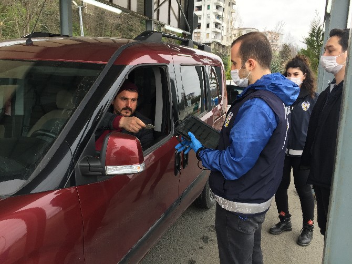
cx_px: 176
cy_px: 132
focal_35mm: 29
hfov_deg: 61.7
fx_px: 295
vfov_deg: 48.2
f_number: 2.2
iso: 50
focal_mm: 4.15
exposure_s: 1/100
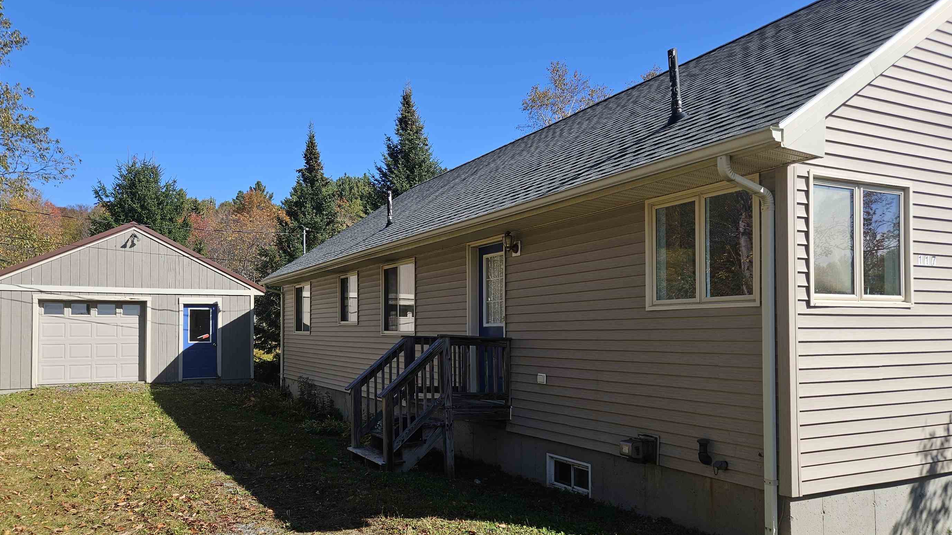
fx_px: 707
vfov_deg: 41.4
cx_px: 465
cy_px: 306
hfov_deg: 67.9
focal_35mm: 28
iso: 25
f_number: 1.8
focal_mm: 5.4
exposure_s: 1/1232
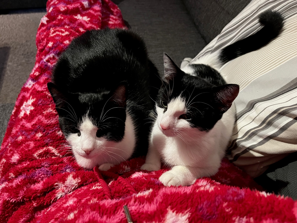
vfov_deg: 53.1
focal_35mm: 26
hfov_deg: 67.3
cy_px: 112
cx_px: 148
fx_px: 223
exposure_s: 1/30
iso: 640
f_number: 1.6
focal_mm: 5.1
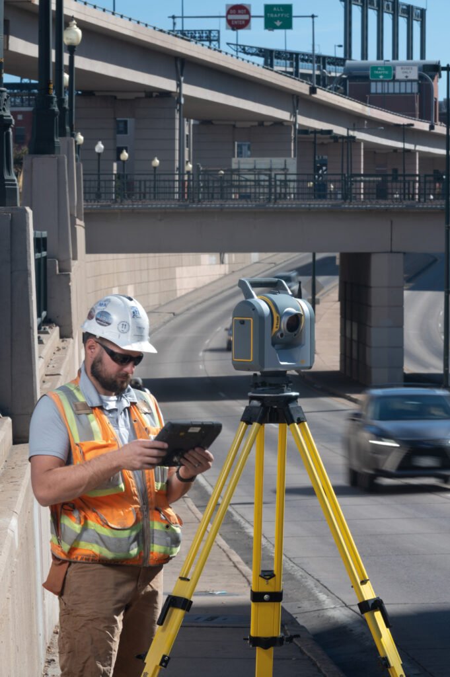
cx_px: 225
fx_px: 3099
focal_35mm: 165
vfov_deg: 12.5
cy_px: 338
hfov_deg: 8.3
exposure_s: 1/5
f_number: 22
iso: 50
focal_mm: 165
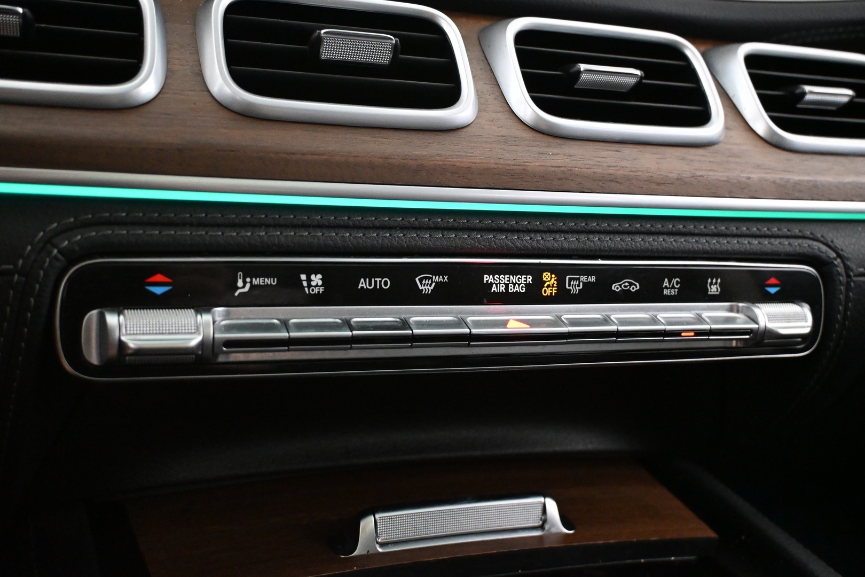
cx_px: 432
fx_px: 901
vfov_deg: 35.5
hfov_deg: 51.3
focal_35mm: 38
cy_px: 288
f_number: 4.2
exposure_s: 1/40
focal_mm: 25
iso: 5600
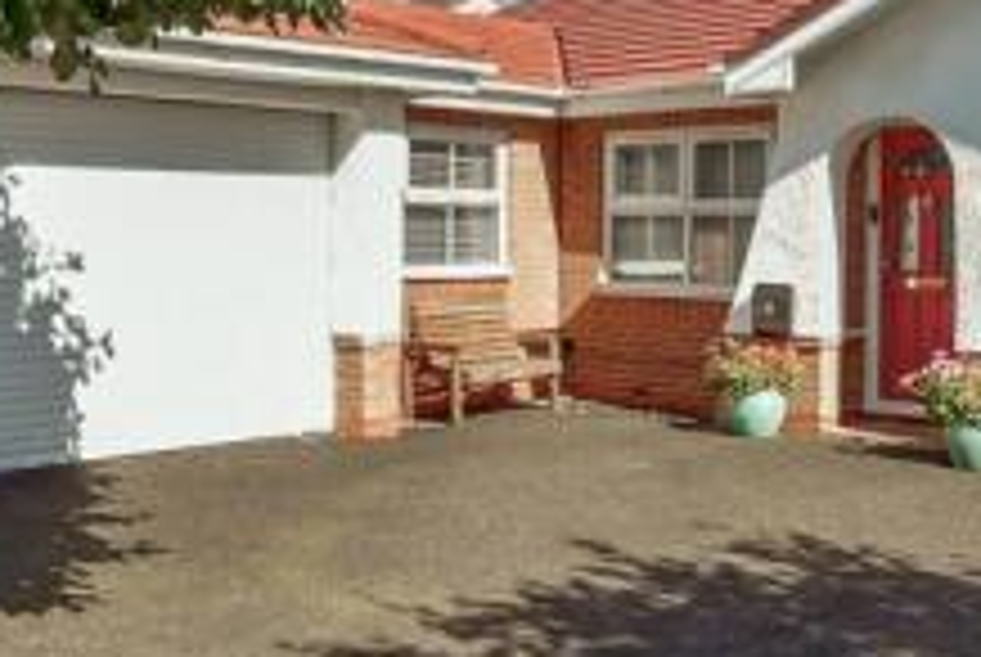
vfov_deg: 26.4
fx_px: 1392
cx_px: 551
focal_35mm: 51
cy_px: 227
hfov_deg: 38.8
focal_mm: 11.5
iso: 320
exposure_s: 1/400
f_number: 8
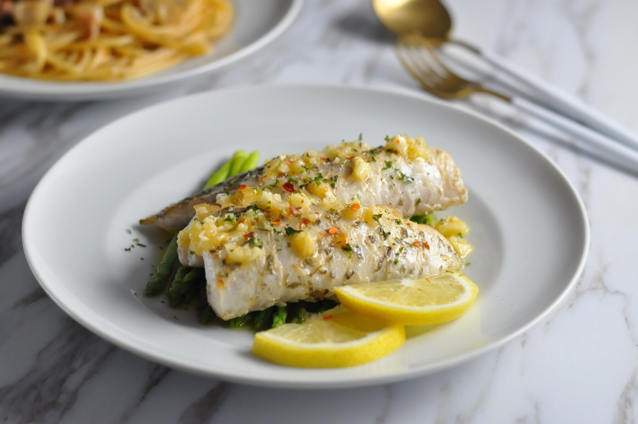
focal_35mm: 75
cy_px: 212
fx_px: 1327
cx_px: 319
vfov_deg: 18.1
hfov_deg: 27.0
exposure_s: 1/60
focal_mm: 50
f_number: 4
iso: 1250
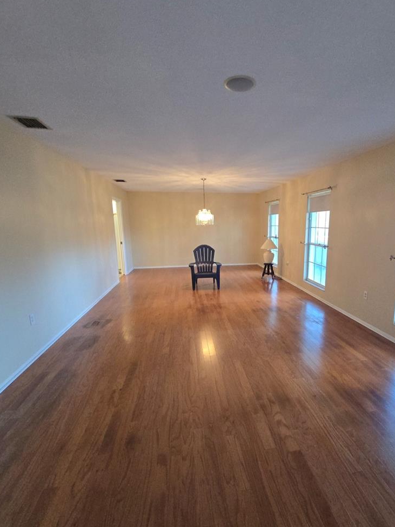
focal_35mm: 16
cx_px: 239
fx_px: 243
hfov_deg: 77.1
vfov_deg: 94.5
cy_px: 275
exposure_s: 1/60
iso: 200
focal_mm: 2.2
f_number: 2.2
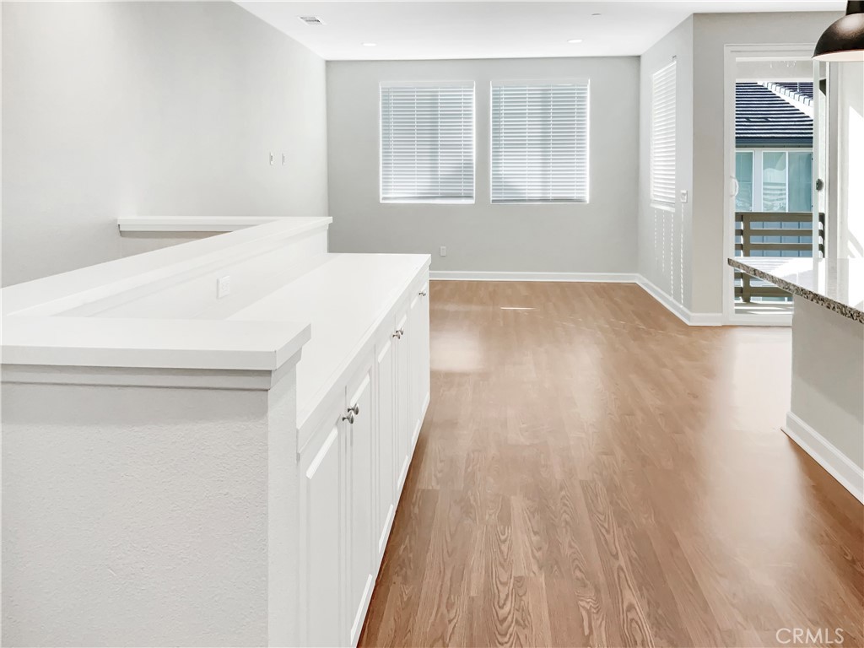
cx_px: 432
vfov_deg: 48.2
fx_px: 724
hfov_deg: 61.7
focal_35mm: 29
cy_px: 324
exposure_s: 1/120
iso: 50
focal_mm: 3
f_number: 1.8
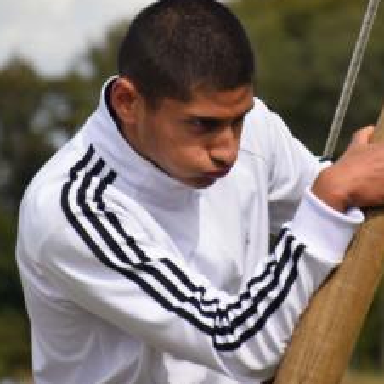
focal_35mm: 395
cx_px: 228
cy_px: 109
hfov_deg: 4.4
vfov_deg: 4.4
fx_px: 4957
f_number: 6.3
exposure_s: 1/1600
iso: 400
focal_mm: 140
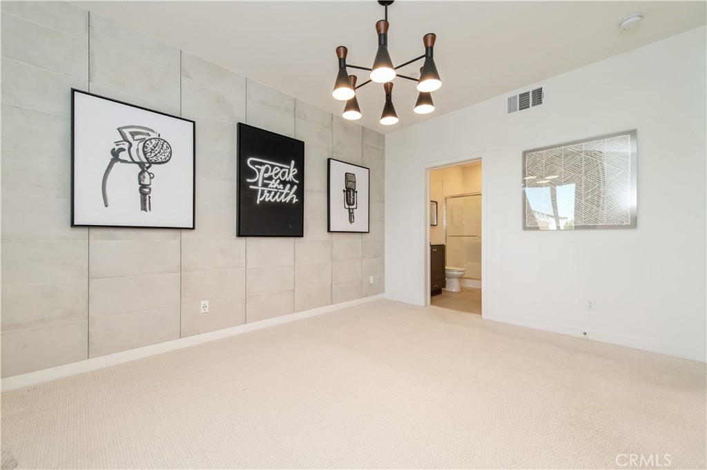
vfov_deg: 81.1
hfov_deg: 104.3
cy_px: 235
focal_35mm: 14
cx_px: 354
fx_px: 275
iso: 320
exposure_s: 1/60
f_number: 4
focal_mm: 14
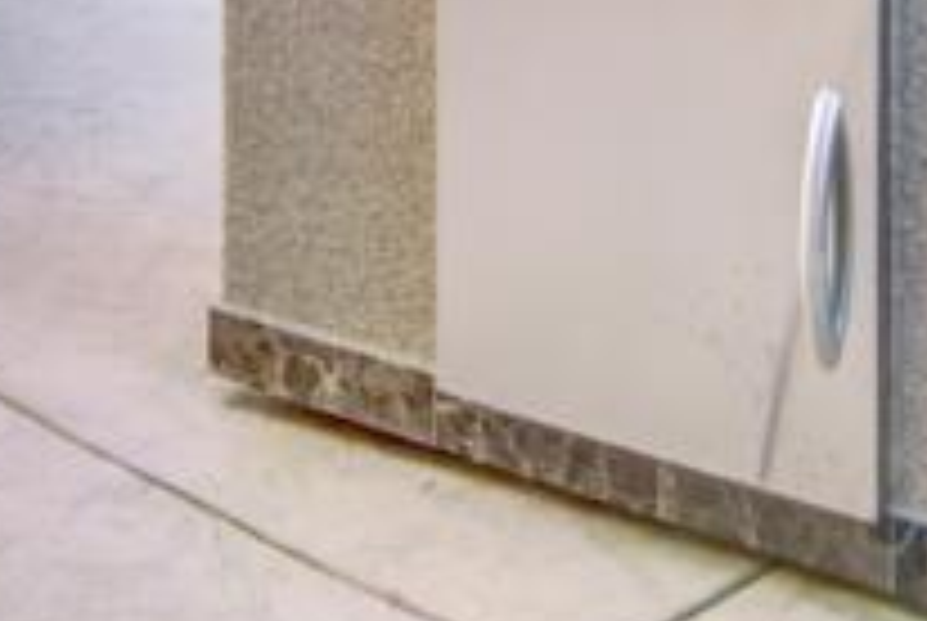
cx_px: -4
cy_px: -806
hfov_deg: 19.4
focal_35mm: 102
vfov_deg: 11.4
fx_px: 2630
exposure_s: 1/30
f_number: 14
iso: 100
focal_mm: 14
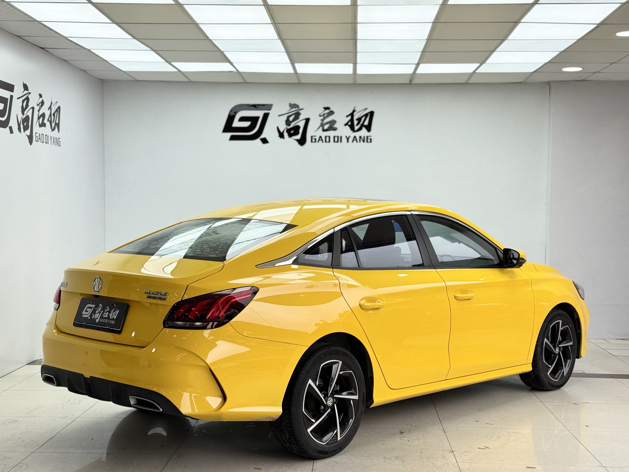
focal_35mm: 48
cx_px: 314
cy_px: 236
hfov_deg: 39.7
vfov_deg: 30.3
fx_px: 872
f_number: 1.78
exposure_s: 1/672
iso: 64
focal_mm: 6.76
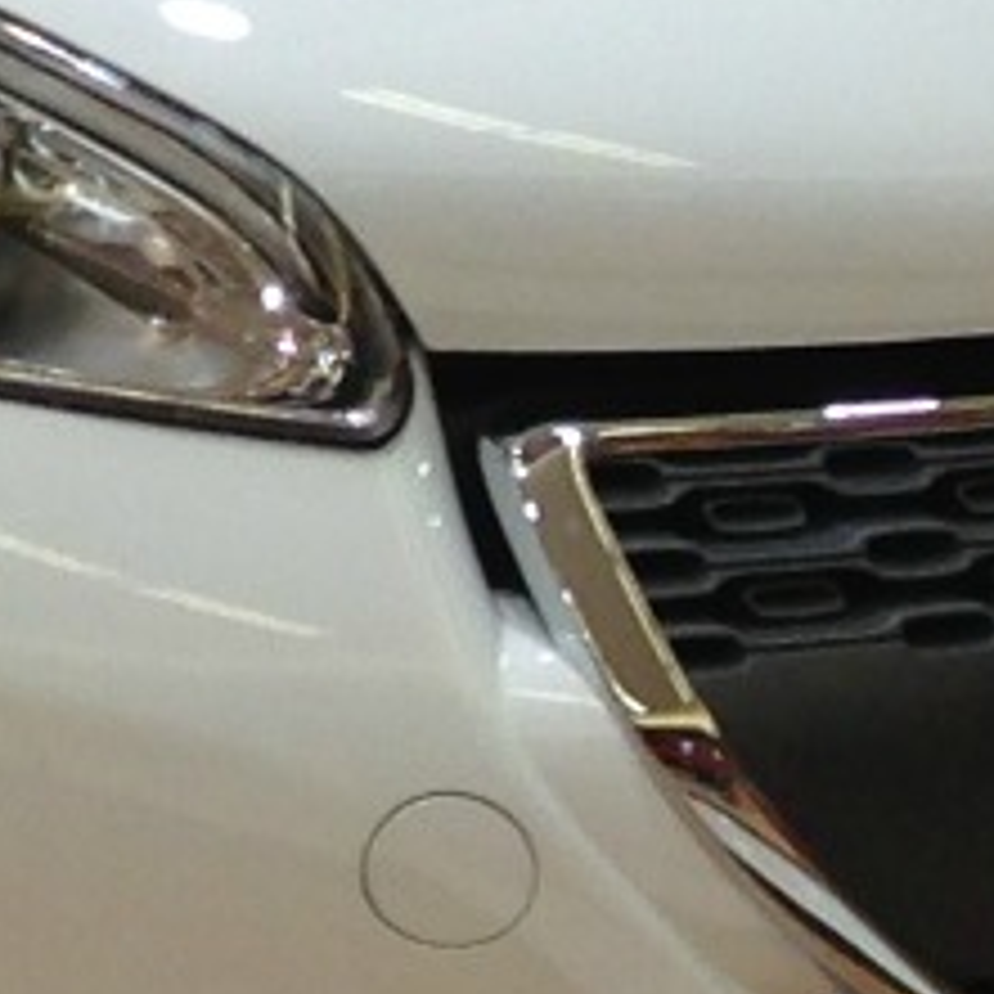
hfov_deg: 6.0
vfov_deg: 6.3
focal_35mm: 270
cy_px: -1183
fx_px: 8772
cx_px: -1898
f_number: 2.4
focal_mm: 4.13
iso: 50
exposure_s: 1/131
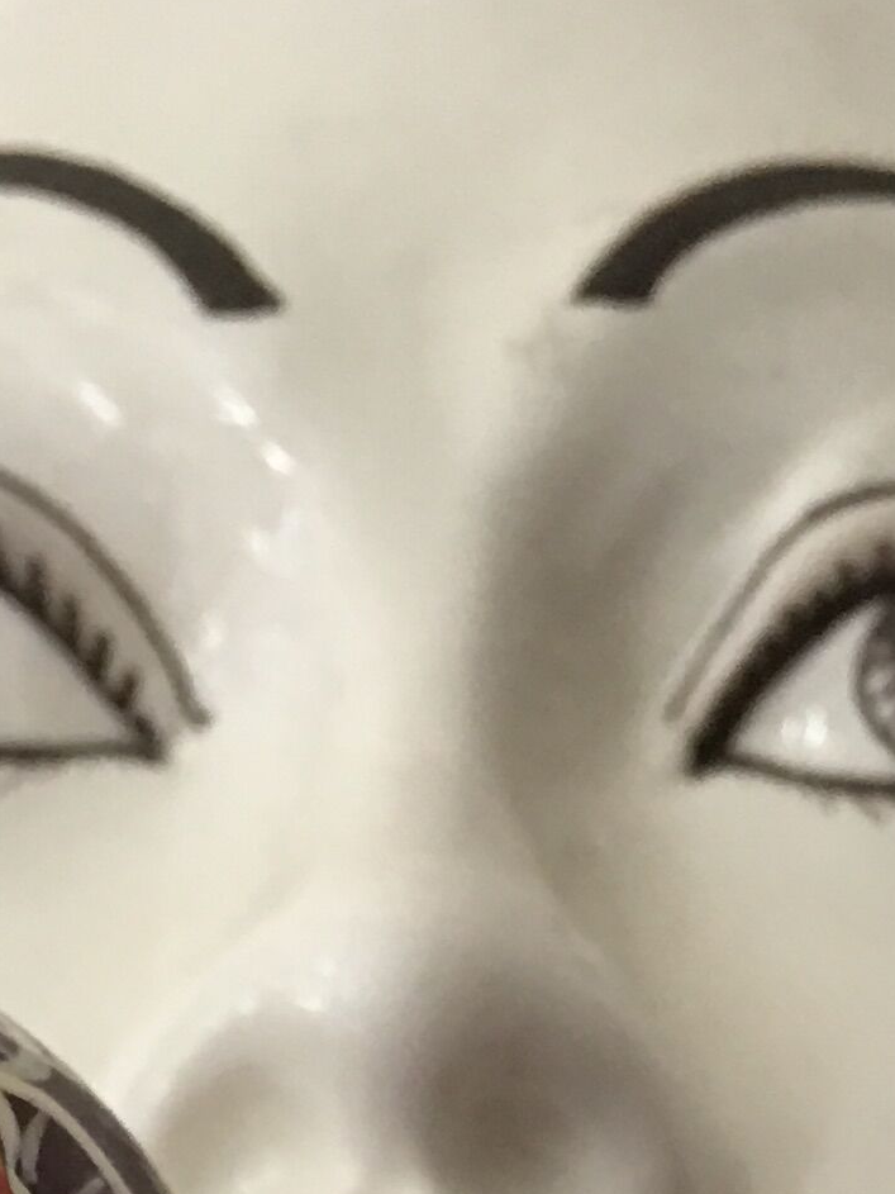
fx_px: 4276
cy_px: 2444
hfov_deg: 11.9
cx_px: 513
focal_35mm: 124
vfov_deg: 13.5
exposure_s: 1/17
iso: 64
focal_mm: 4.15
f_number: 2.2
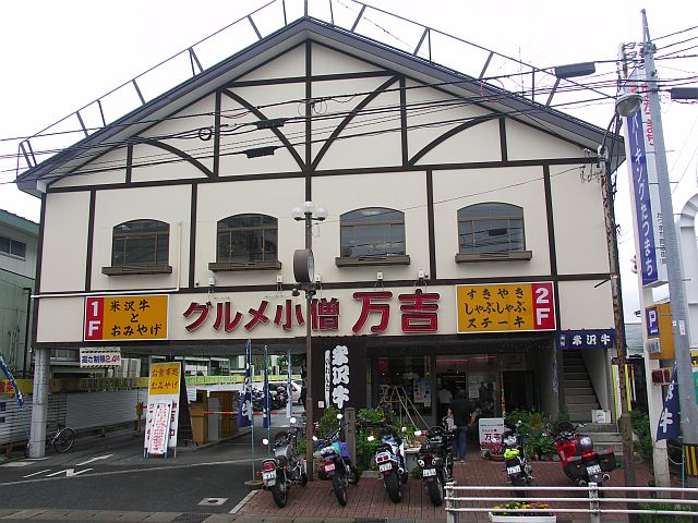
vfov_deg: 48.2
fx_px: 585
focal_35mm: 29
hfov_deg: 61.7
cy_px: 262
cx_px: 349
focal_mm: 7.5
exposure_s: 1/160
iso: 50
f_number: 5
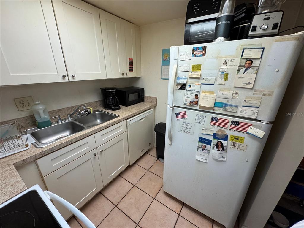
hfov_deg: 102.1
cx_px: 152
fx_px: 123
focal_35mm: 14
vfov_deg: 85.7
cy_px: 114
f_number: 2.2
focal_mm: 2.22
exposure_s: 1/120
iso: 250
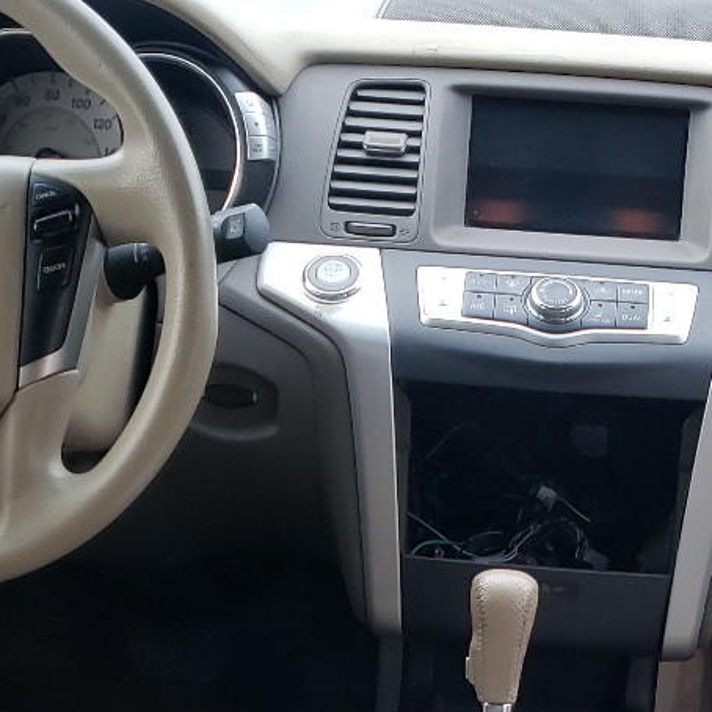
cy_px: 761
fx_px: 1885
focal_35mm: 81
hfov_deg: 21.2
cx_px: 538
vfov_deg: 20.5
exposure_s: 1/100
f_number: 1.5
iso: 59
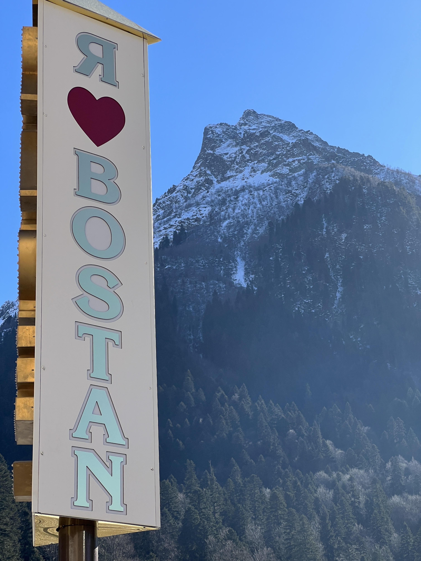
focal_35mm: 77
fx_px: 1249
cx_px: 210
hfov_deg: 19.1
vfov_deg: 25.3
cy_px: 280
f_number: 2.8
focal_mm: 9
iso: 32
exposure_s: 1/881
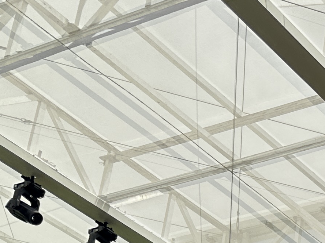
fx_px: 1023
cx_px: 649
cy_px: 527
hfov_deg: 14.8
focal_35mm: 109
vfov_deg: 11.8
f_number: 1.78
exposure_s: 1/1721
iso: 80
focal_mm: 6.86
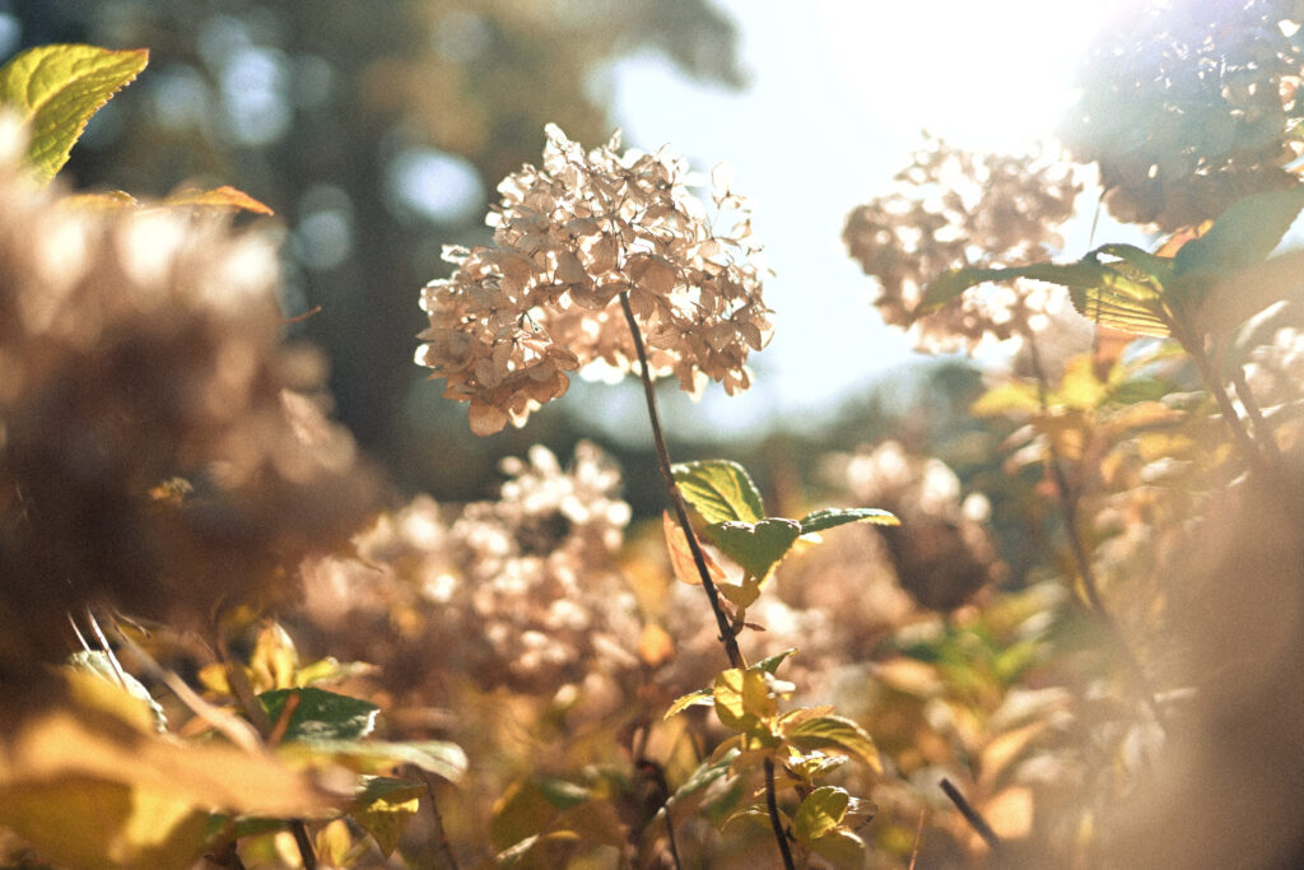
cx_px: 652
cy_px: 435
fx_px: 1449
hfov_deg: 48.5
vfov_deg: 33.4
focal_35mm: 40
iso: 100
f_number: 2
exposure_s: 1/8000
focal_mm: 40
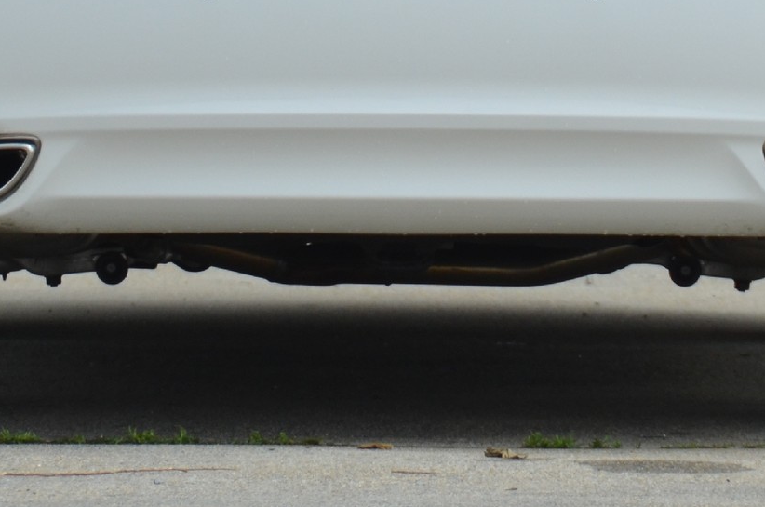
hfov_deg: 2.3
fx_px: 19346
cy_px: -164
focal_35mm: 912
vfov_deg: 1.5
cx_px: 429
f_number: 6.3
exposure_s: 1/1600
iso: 400
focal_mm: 200
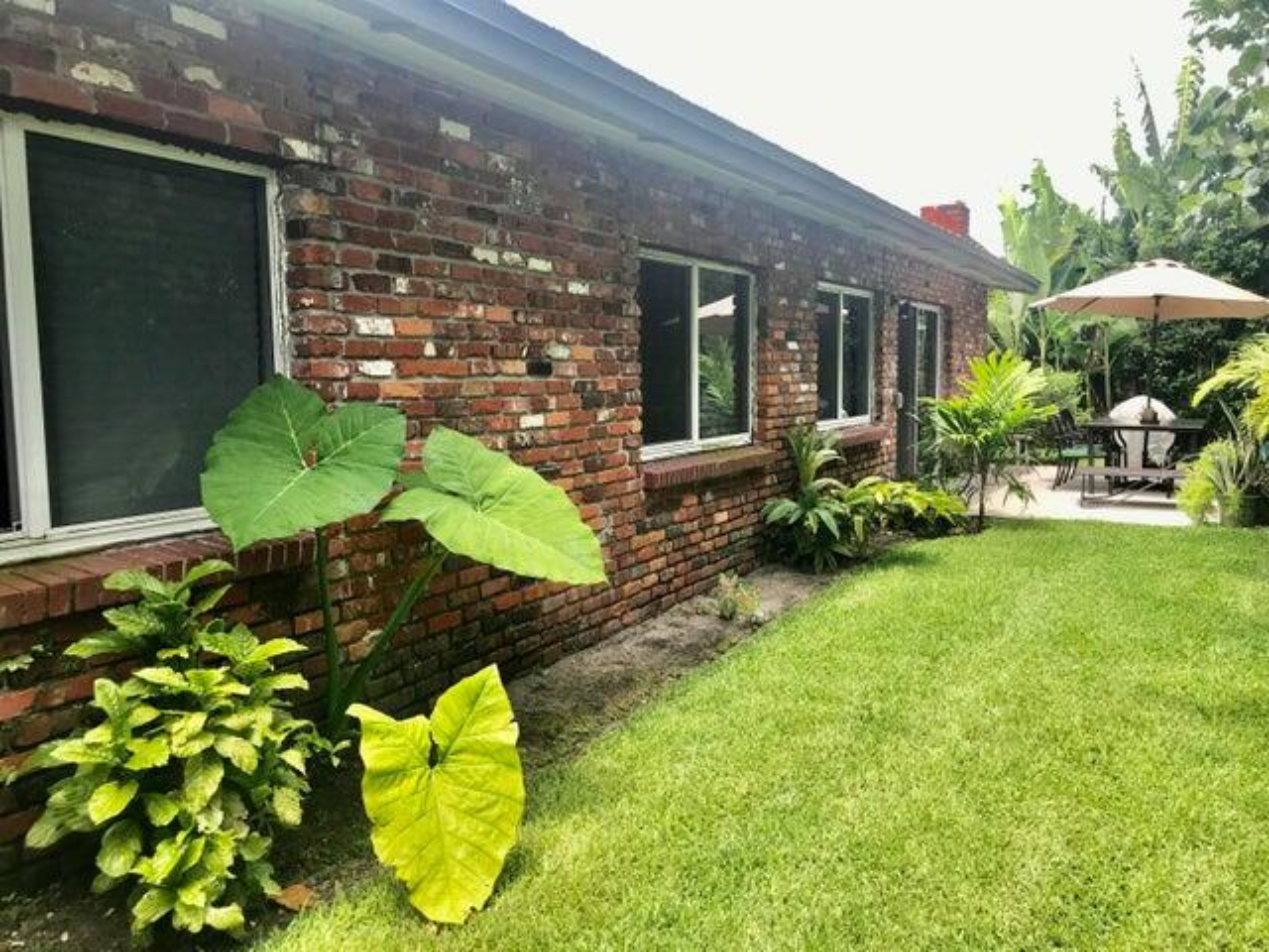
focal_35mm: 28
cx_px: 634
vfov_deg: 49.7
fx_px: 1026
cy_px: 476
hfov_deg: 63.4
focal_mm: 3.99
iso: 20
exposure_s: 1/550
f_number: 1.8
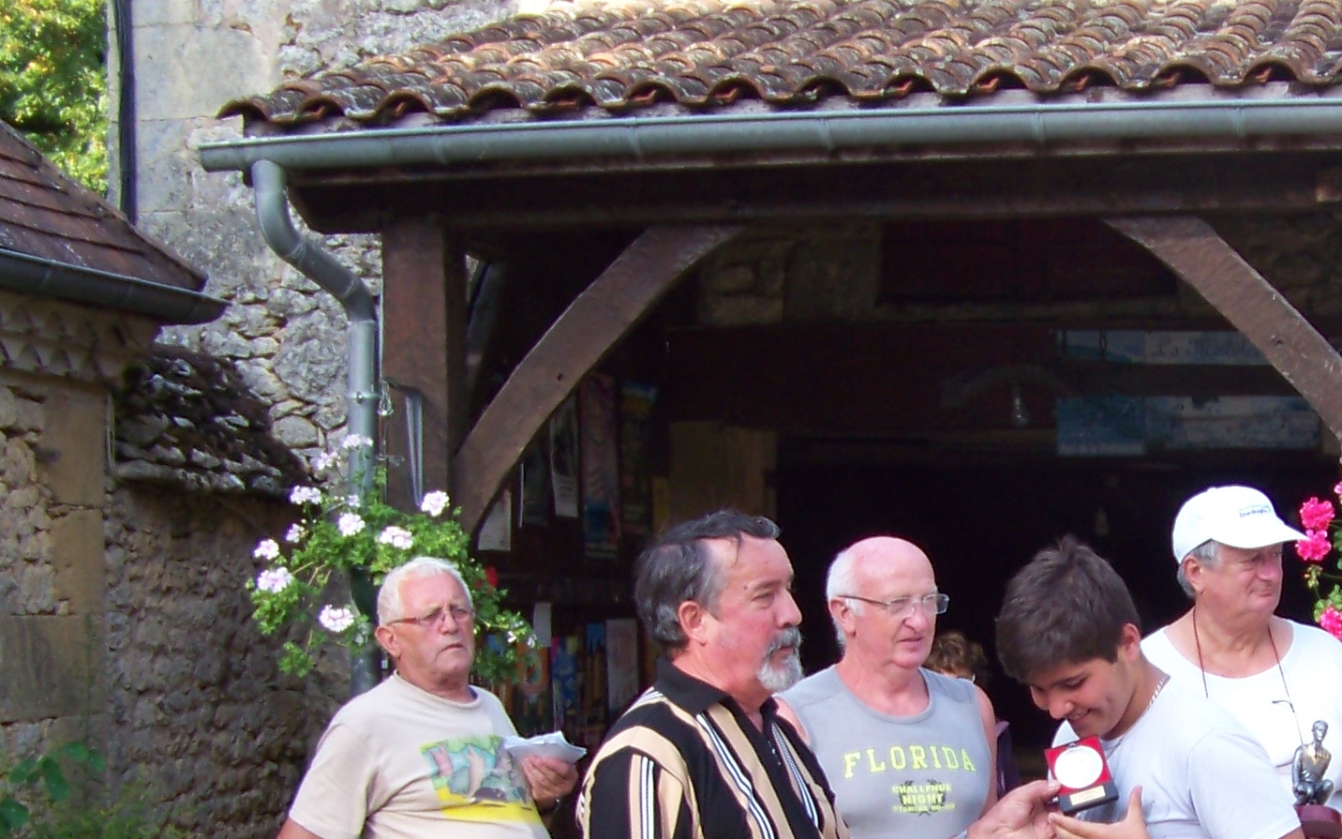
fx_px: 3182
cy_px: 829
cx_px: 1163
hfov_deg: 23.3
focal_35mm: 87
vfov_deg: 14.8
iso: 64
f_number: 2.8
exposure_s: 1/160
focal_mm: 5.85
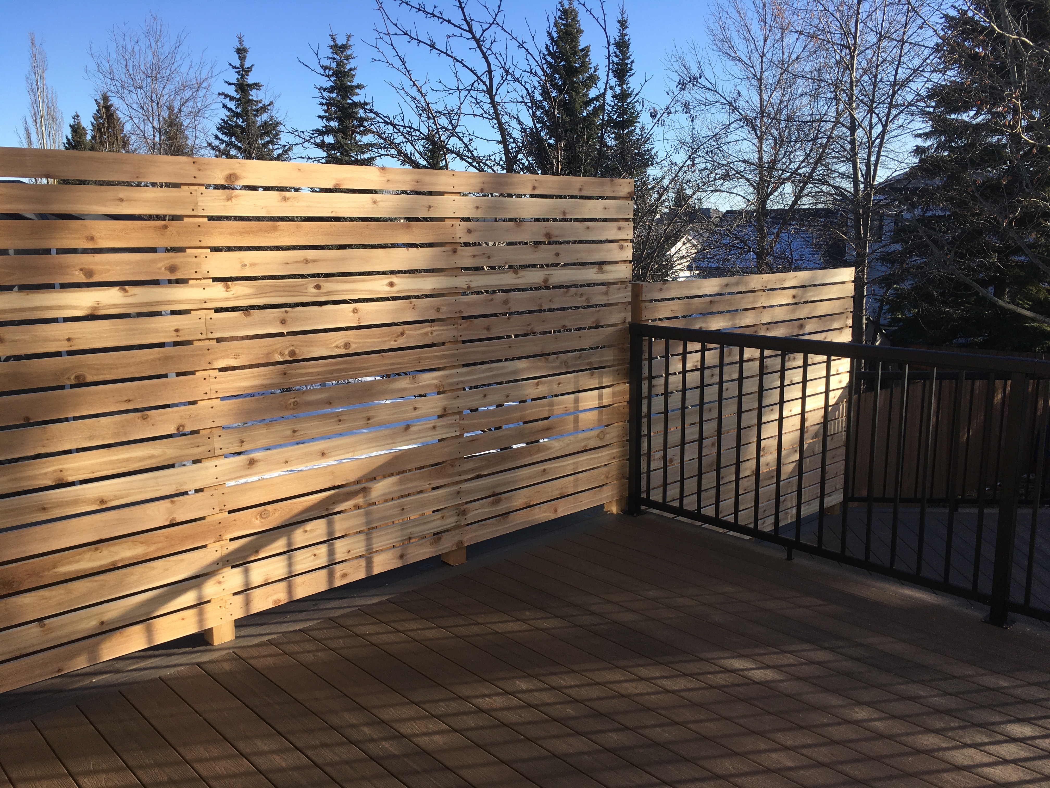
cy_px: 394
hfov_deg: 61.7
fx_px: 880
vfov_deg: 48.2
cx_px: 525
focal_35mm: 29
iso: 25
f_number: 2.2
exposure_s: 1/785
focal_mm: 4.15
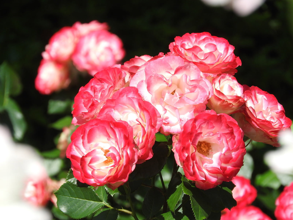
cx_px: 146
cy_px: 110
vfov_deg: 2.7
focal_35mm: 550
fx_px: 4655
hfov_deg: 3.6
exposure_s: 1/500
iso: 100
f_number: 5.6
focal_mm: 98.5
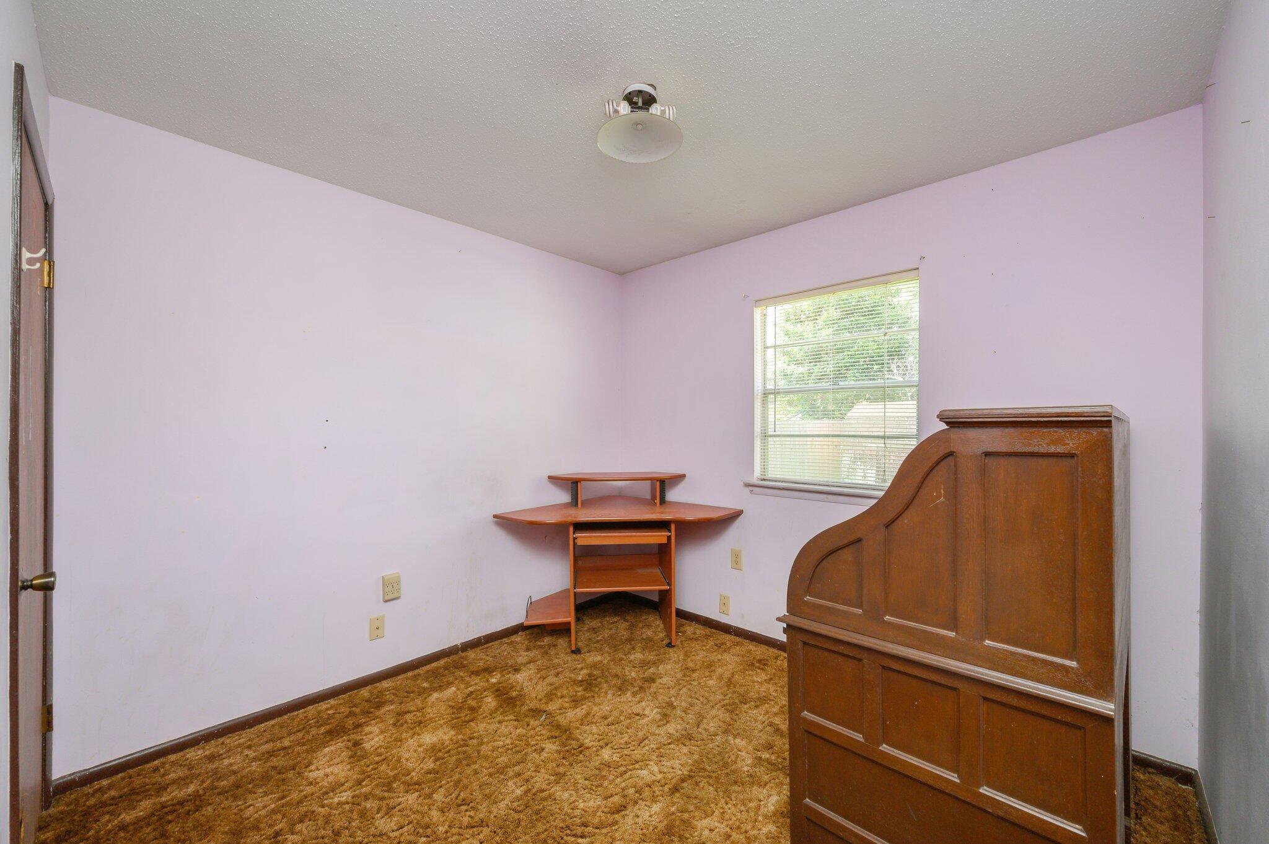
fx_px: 493
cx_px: 634
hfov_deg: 104.3
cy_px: 422
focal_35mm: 14
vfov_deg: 81.1
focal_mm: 14
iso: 320
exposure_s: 1/30
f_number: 9
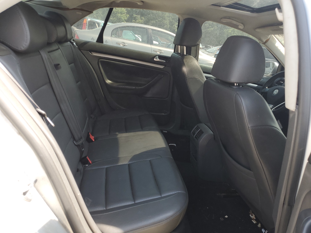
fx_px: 234
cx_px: 156
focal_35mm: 26
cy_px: 116
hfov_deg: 67.3
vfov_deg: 53.1
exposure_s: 1/233
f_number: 1.5
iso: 50
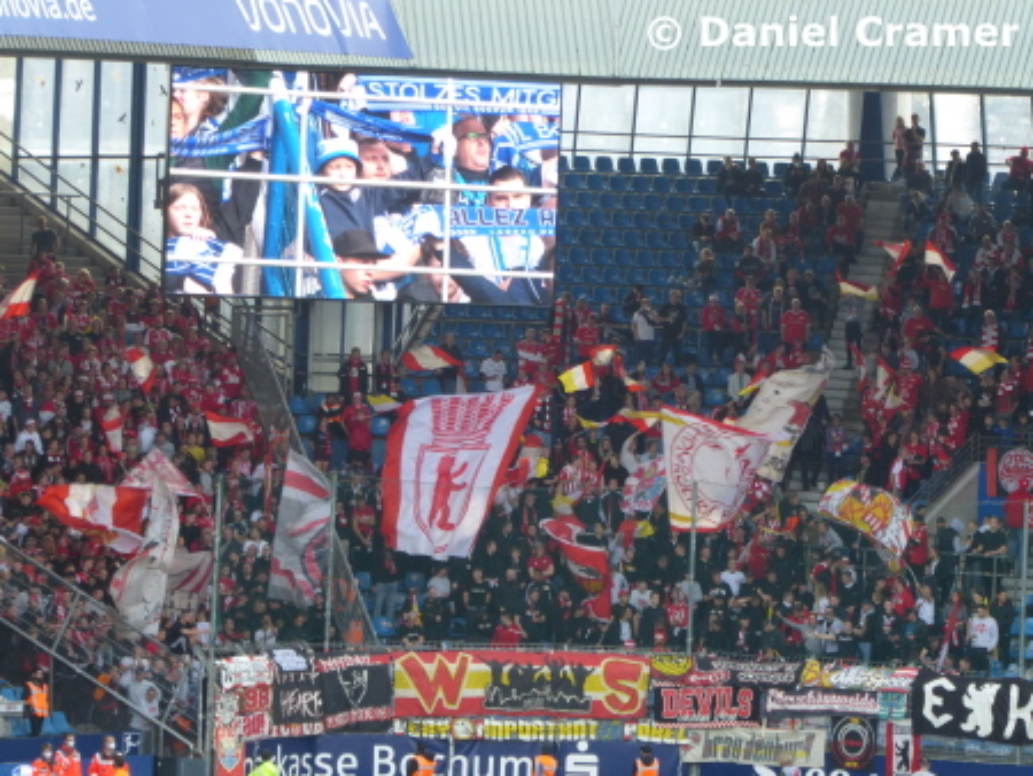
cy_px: 388
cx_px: 516
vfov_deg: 5.0
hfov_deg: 6.6
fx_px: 8957
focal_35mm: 300
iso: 160
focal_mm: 53.8
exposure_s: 1/80
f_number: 5.8
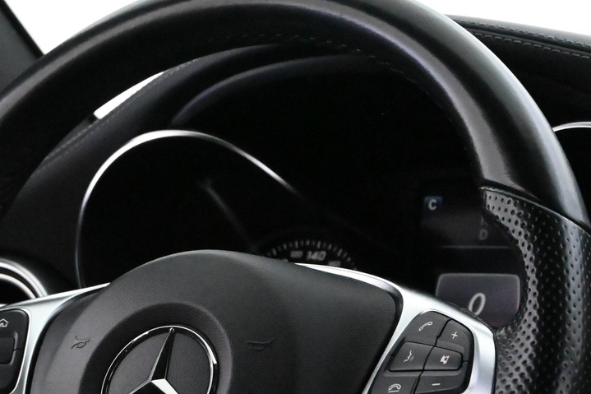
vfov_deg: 9.6
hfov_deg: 14.4
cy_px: 382
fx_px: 2330
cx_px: 186
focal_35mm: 142
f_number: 5.6
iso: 12800
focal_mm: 42
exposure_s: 1/60
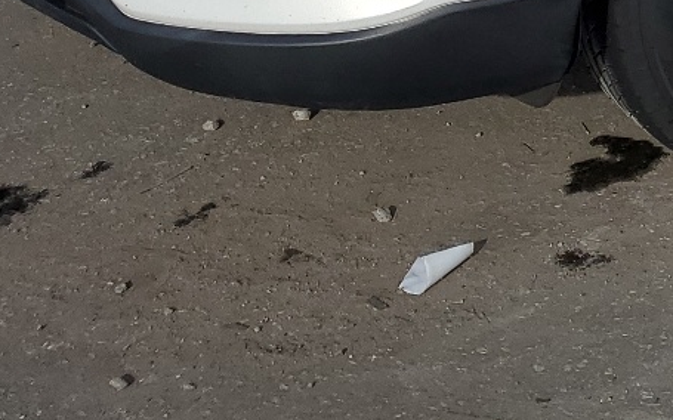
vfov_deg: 12.4
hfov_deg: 19.5
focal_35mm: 97
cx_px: 919
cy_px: -327
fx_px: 1778
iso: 50
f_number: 1.5
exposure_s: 1/5000
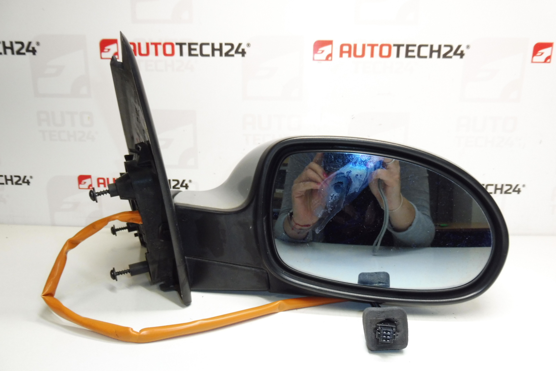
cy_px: 213
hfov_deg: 67.4
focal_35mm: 27
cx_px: 277
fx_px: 417
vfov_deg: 47.8
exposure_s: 1/60
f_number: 3.5
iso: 200
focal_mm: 4.4
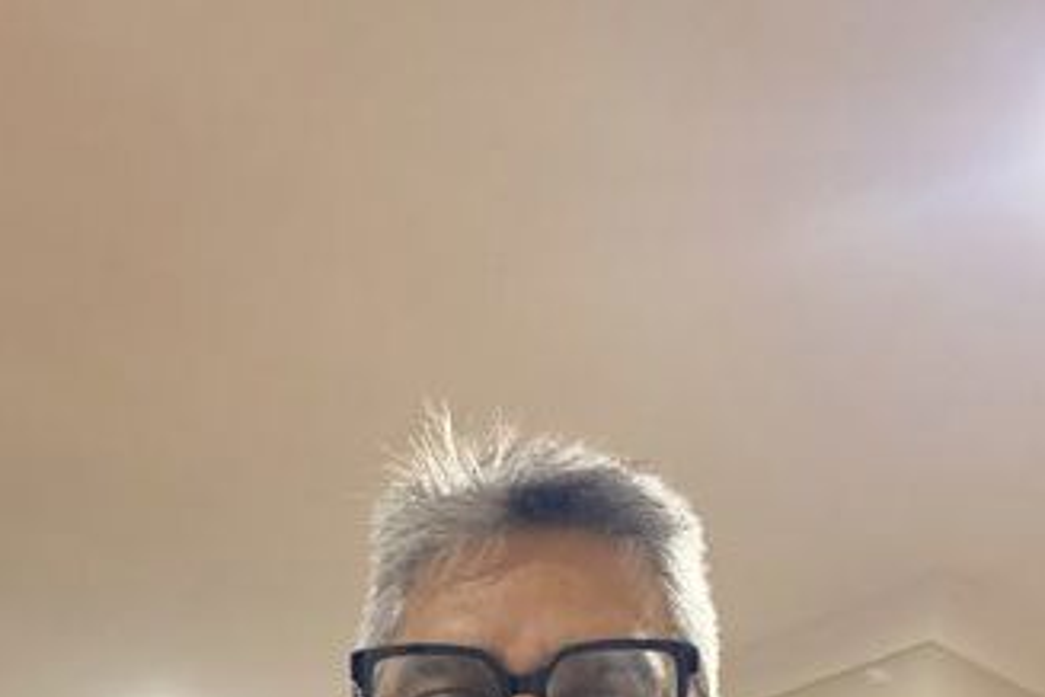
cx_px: 524
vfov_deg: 29.7
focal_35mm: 42
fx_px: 1219
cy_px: 700
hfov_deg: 46.4
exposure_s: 1/25
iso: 500
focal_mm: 2.71
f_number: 2.2
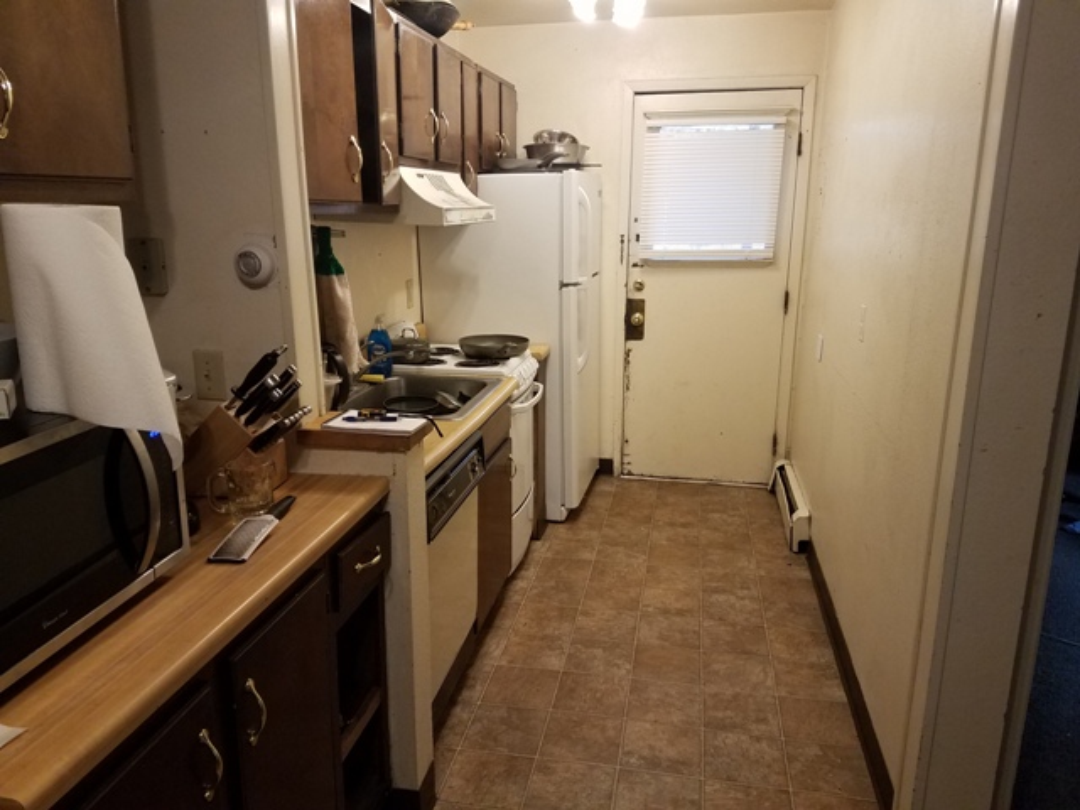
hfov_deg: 67.3
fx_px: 811
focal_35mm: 26
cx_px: 540
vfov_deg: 53.1
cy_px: 405
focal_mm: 4.2
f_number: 1.7
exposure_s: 1/60
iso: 160
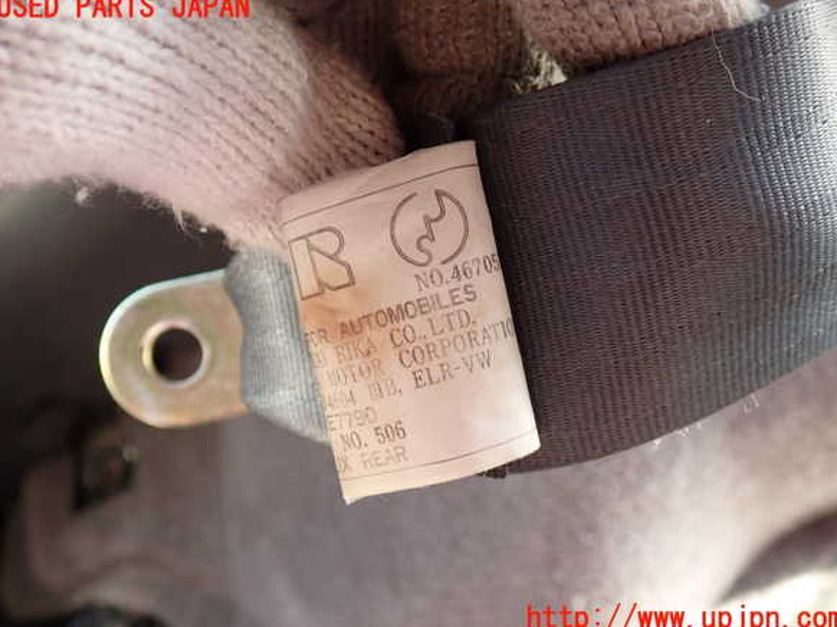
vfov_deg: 42.9
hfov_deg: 55.4
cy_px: 314
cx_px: 420
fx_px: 798
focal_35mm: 33
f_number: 2.4
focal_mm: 5.79
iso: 200
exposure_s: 1/40
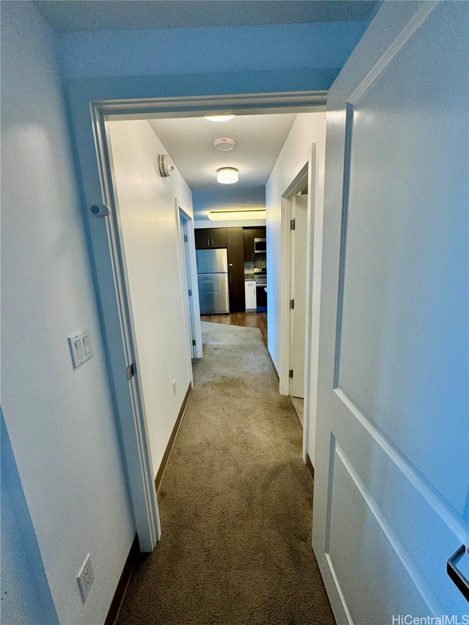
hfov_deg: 85.7
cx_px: 234
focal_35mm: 14
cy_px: 312
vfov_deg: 102.1
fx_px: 253
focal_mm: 2.22
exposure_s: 1/120
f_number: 2.2
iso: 100
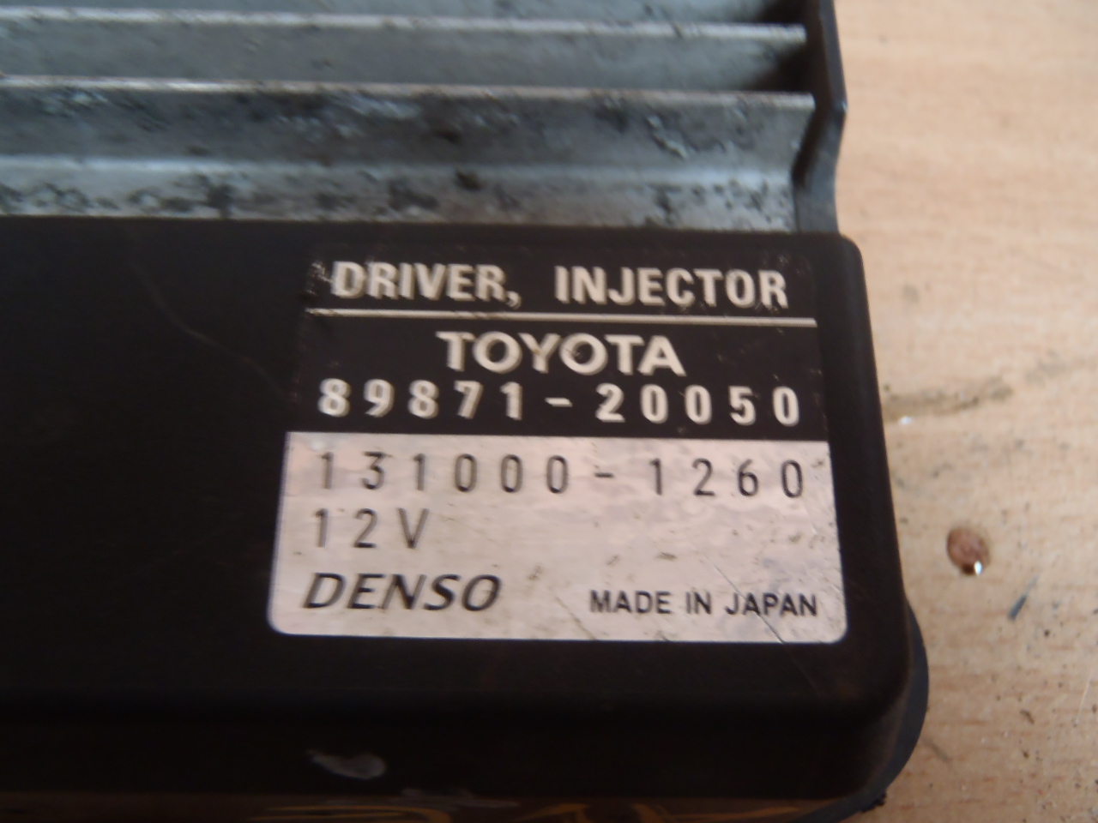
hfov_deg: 50.1
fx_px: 1174
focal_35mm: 37
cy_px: 412
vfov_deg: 38.7
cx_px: 549
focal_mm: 6.64
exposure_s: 1/4
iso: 200
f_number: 4.7
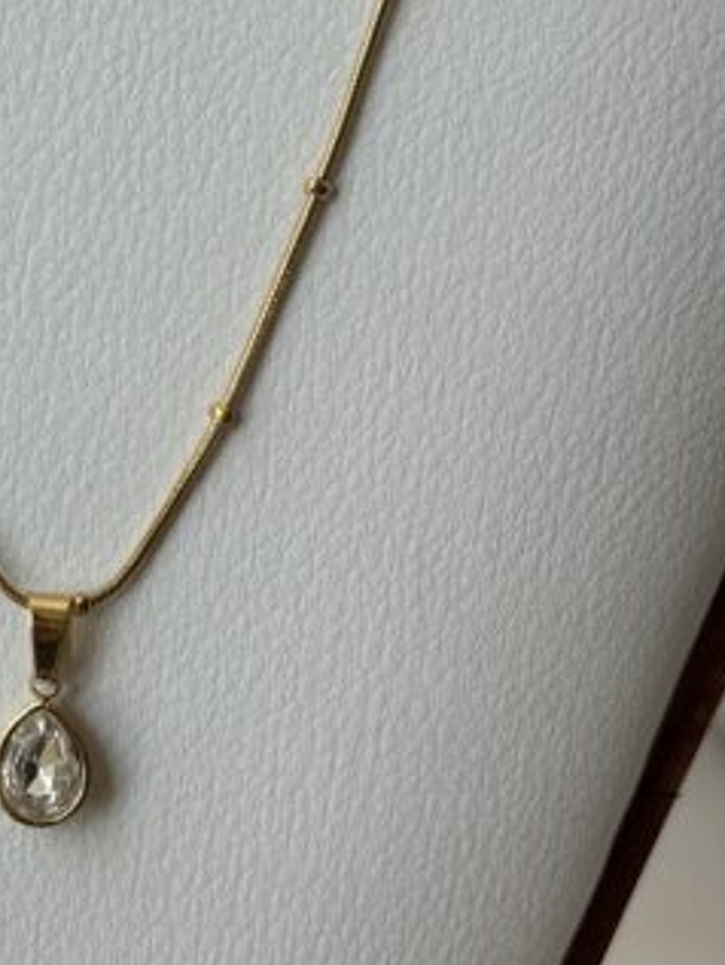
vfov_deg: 19.4
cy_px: 476
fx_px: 2819
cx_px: 40
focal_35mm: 101
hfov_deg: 14.5
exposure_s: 1/783
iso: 64
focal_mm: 6.76
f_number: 1.78
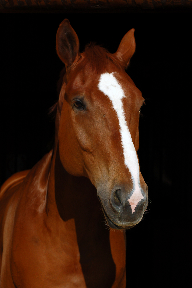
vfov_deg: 20.9
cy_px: 144
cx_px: 96
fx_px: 782
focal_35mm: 98
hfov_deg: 14.0
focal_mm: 65
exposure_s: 1/1250
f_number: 8
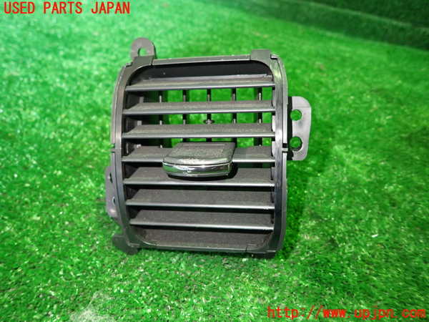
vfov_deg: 54.9
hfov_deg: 69.4
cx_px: 214
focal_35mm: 25
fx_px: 310
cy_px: 161
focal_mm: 4.5
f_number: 2
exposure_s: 1/30
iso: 500
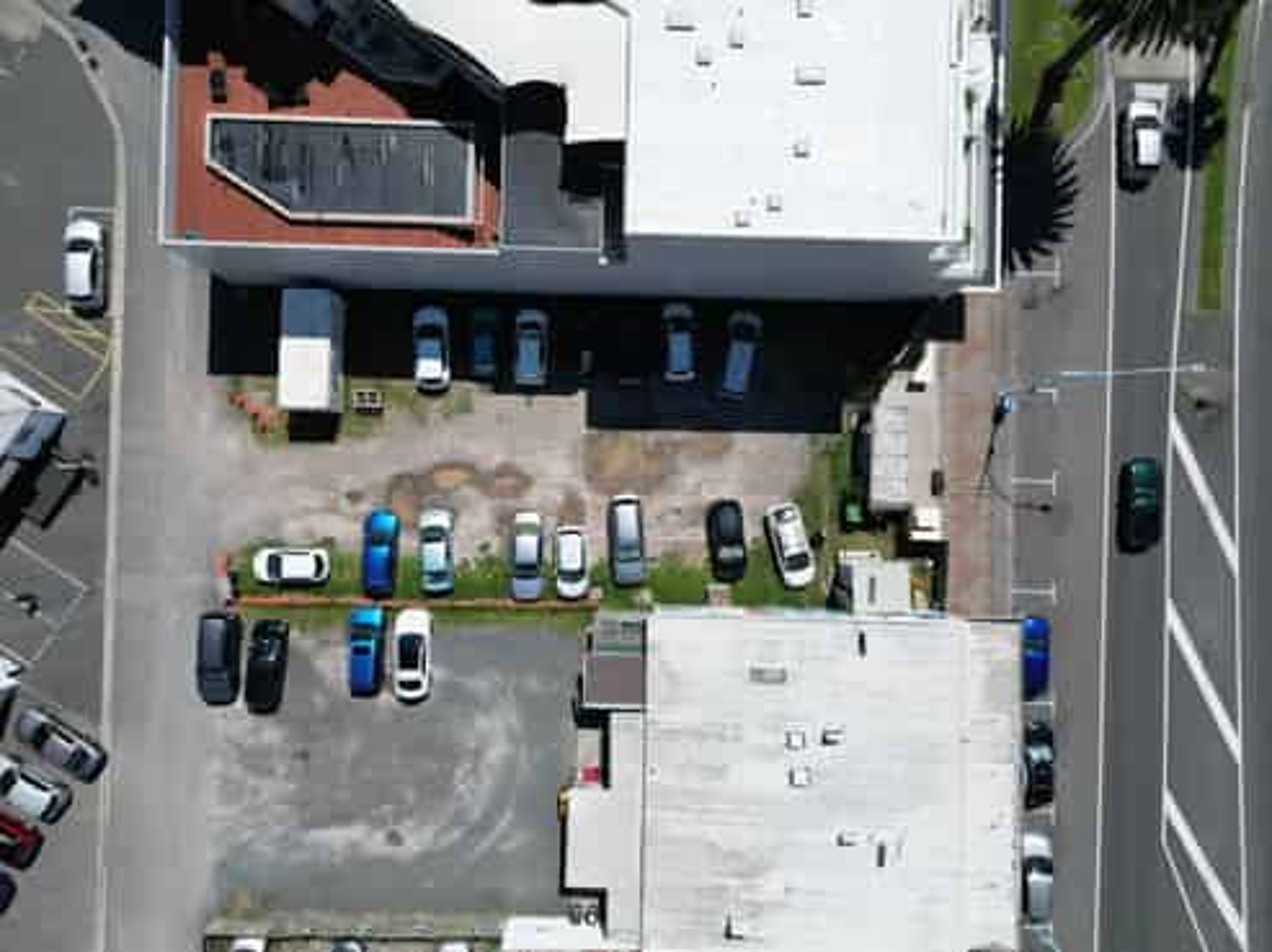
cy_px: 476
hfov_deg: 71.6
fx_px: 881
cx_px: 636
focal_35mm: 24
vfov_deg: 56.8
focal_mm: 6.72
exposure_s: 1/6400
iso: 200
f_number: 1.7
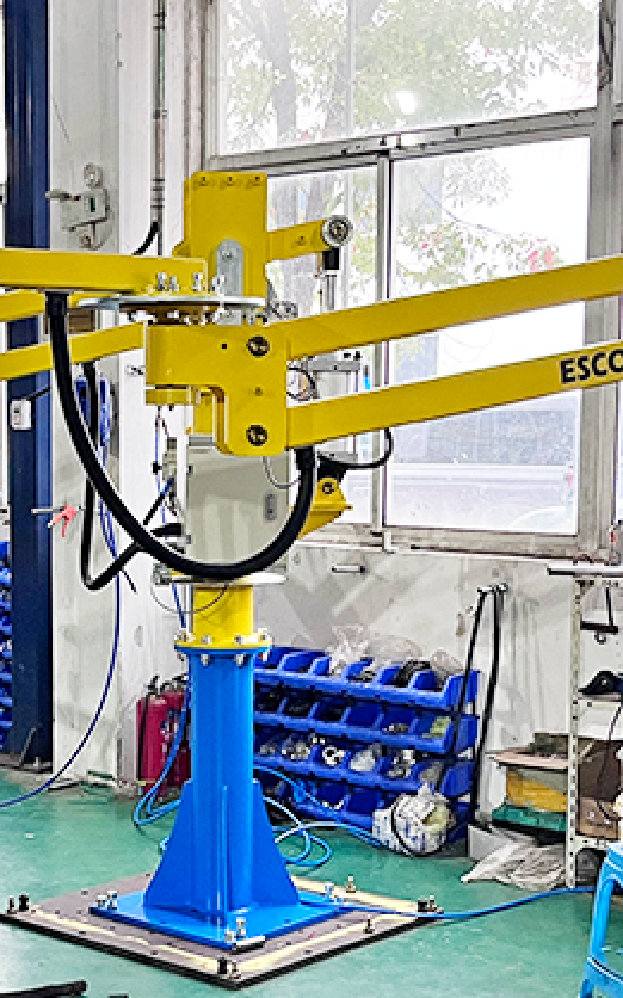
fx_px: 1794
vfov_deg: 30.9
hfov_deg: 19.5
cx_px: 146
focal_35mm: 66
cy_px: 647
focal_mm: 5.1
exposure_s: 1/50
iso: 160
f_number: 1.6
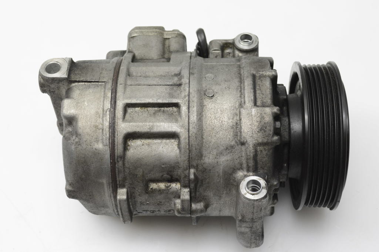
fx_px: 631
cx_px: 190
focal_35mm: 60
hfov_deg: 33.4
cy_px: 126
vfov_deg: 22.6
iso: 1600
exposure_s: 1/200
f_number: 9
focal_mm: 40
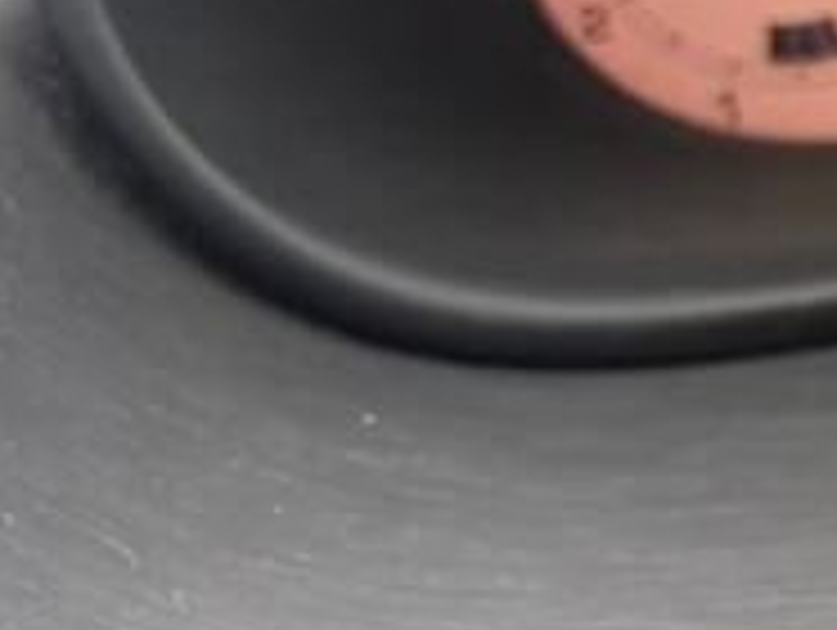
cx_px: 2290
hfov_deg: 11.2
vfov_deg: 11.2
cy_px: 549
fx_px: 3196
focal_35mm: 132
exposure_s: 1/240
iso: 125
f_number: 1.78
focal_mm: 6.76
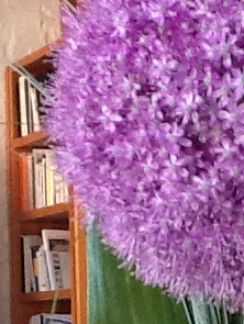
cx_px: 275
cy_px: 364
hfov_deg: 13.9
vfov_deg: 18.1
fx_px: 975
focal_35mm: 104
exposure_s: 1/30
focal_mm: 2.03
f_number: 2.4
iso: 160
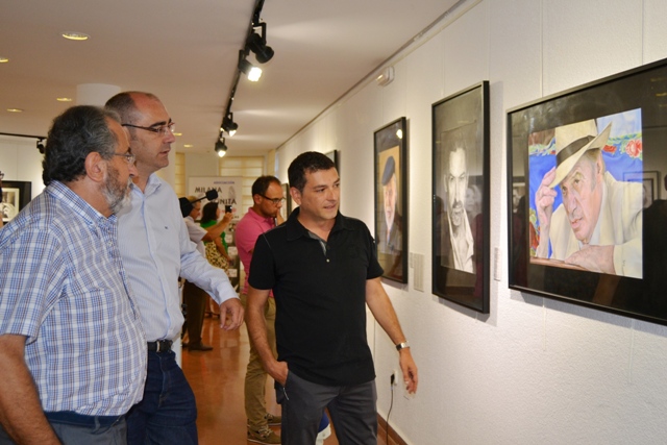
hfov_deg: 53.1
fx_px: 667
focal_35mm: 36
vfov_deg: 36.9
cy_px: 222
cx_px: 334
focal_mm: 24
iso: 450
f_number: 3.8
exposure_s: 1/60
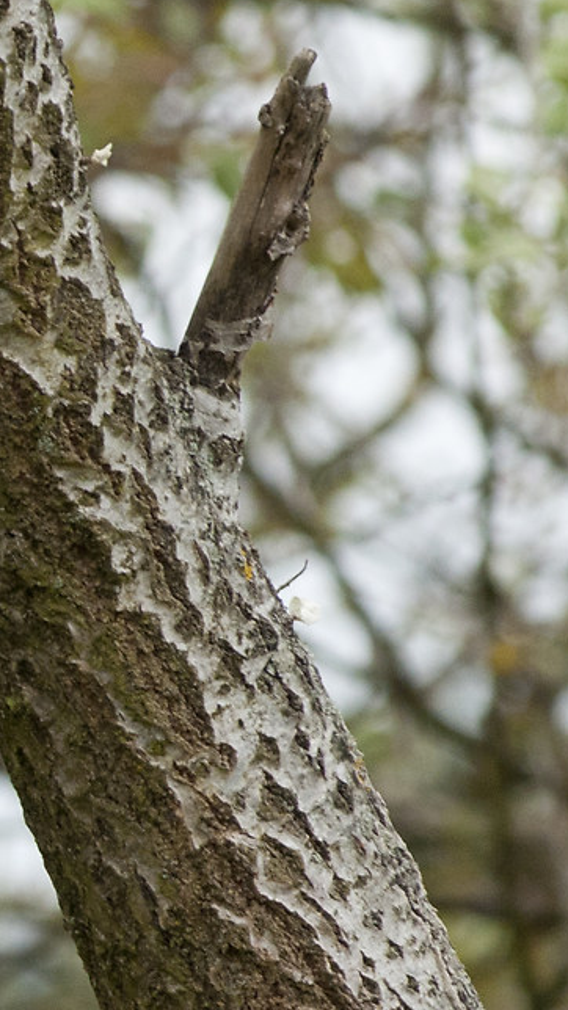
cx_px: -967
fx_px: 47015
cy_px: 767
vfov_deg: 1.2
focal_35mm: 1755
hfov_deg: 0.7
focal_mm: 300
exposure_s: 1/200
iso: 400
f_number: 7.1
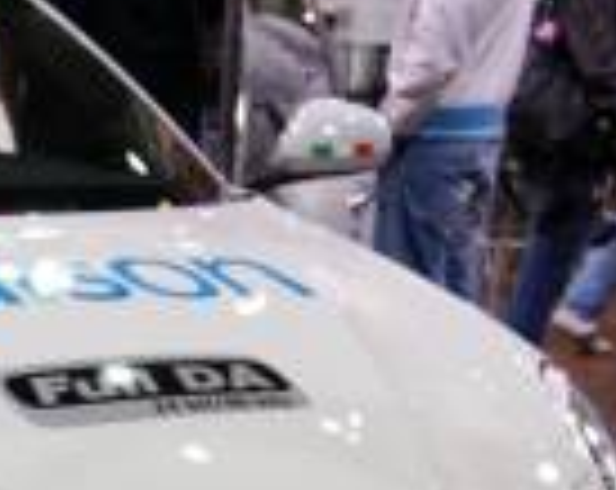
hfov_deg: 17.9
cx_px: -85
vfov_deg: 14.4
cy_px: 602
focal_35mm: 103
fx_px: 1874
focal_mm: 20
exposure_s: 1/30
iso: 125
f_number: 3.5
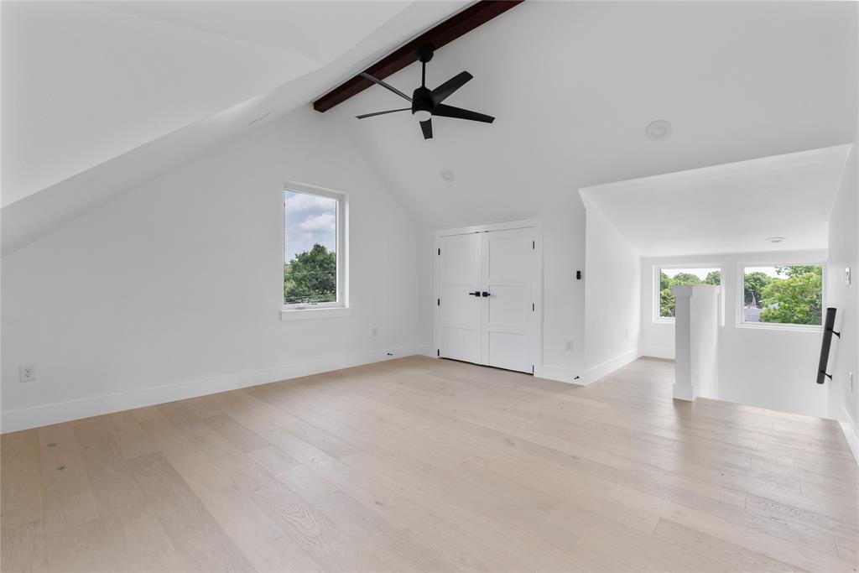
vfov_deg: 77.3
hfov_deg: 100.4
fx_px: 358
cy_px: 286
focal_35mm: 15
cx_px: 430
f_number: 8
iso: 400
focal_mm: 15
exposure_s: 1/20
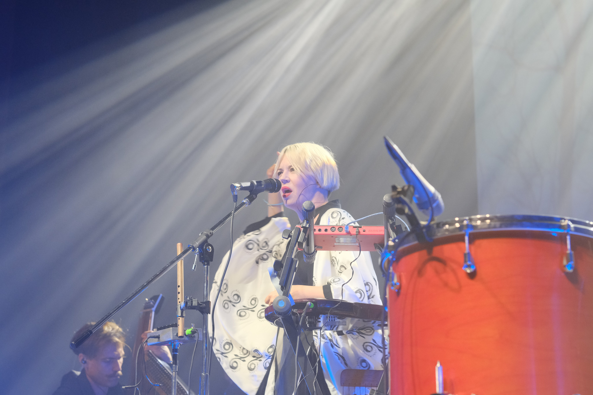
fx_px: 1384
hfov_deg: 24.2
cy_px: 198
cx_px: 296
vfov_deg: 16.3
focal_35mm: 84
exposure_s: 1/100
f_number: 4
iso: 1600
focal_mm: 56
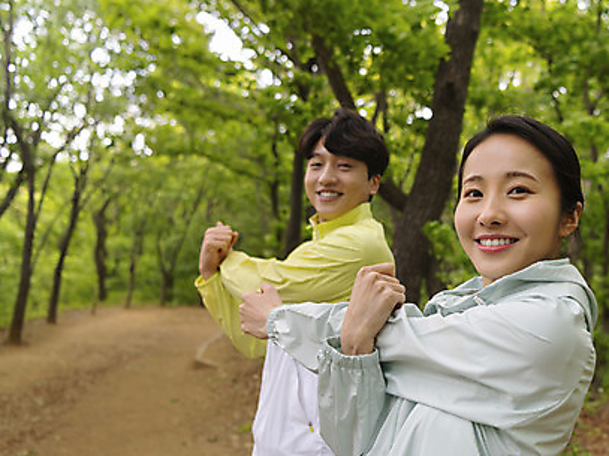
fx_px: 598
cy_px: 253
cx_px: 429
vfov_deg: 41.7
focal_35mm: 34
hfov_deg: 52.4
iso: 200
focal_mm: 24
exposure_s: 1/125
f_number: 2.8
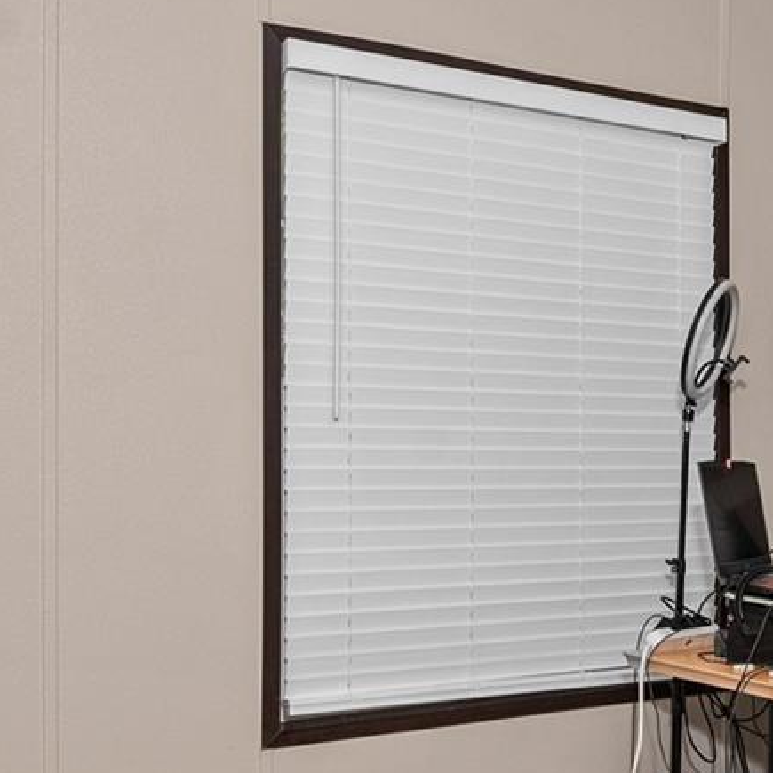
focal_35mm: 56
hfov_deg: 27.7
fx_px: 1415
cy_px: 419
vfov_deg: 30.5
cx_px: 864
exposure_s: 1/250
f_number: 8
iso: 400
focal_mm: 14
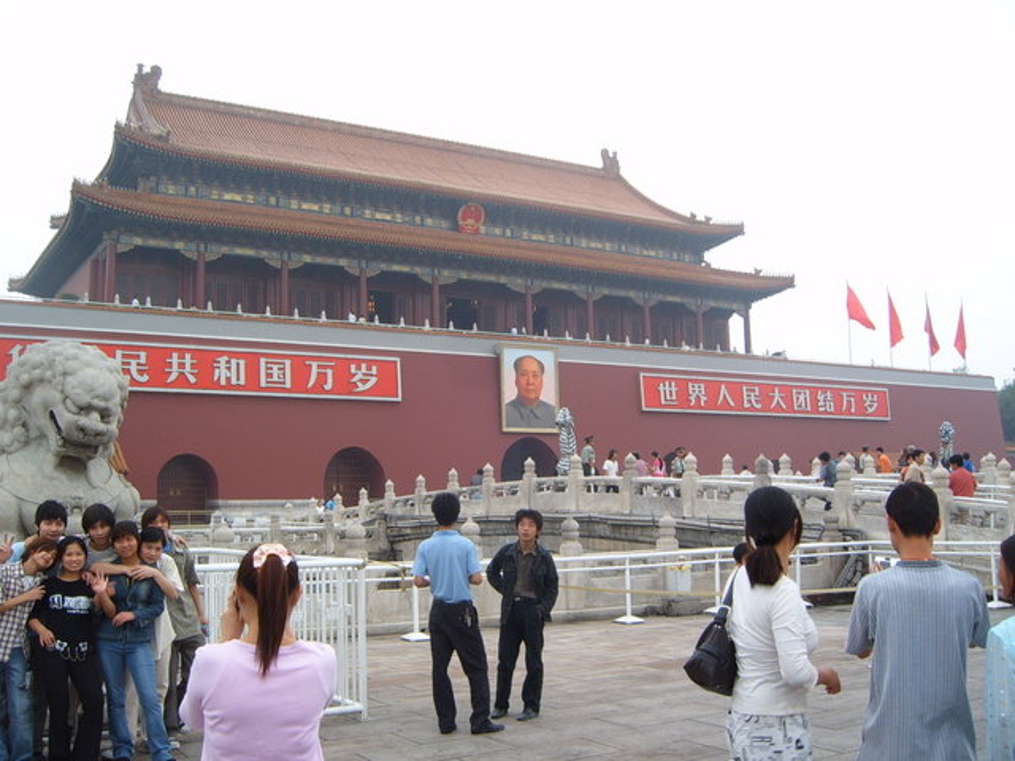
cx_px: 508
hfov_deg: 50.1
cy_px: 380
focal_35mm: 37
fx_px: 1085
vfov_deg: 38.7
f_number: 6
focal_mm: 6.2
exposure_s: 1/45
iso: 63
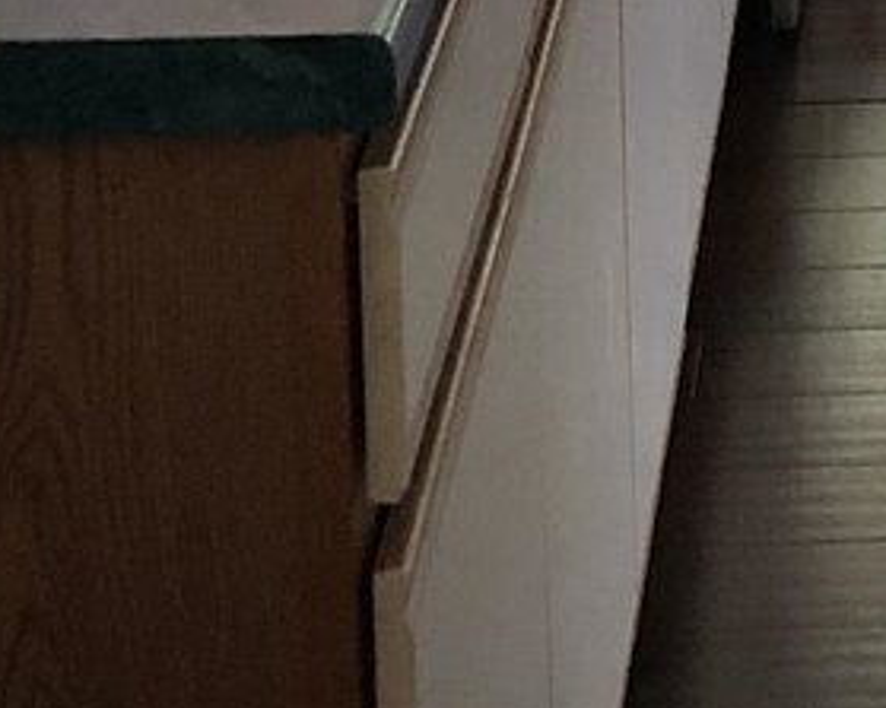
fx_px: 4115
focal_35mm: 157
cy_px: -670
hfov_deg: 12.0
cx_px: 1073
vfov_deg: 9.3
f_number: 1.8
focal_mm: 4
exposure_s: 1/15
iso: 64
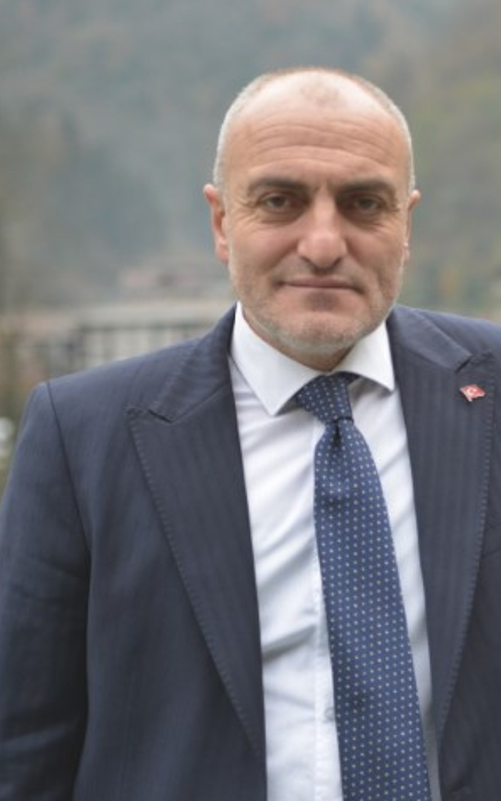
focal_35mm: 96
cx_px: 529
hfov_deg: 13.4
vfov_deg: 21.6
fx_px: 2095
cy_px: 401
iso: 800
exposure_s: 1/1250
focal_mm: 62
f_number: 2.8
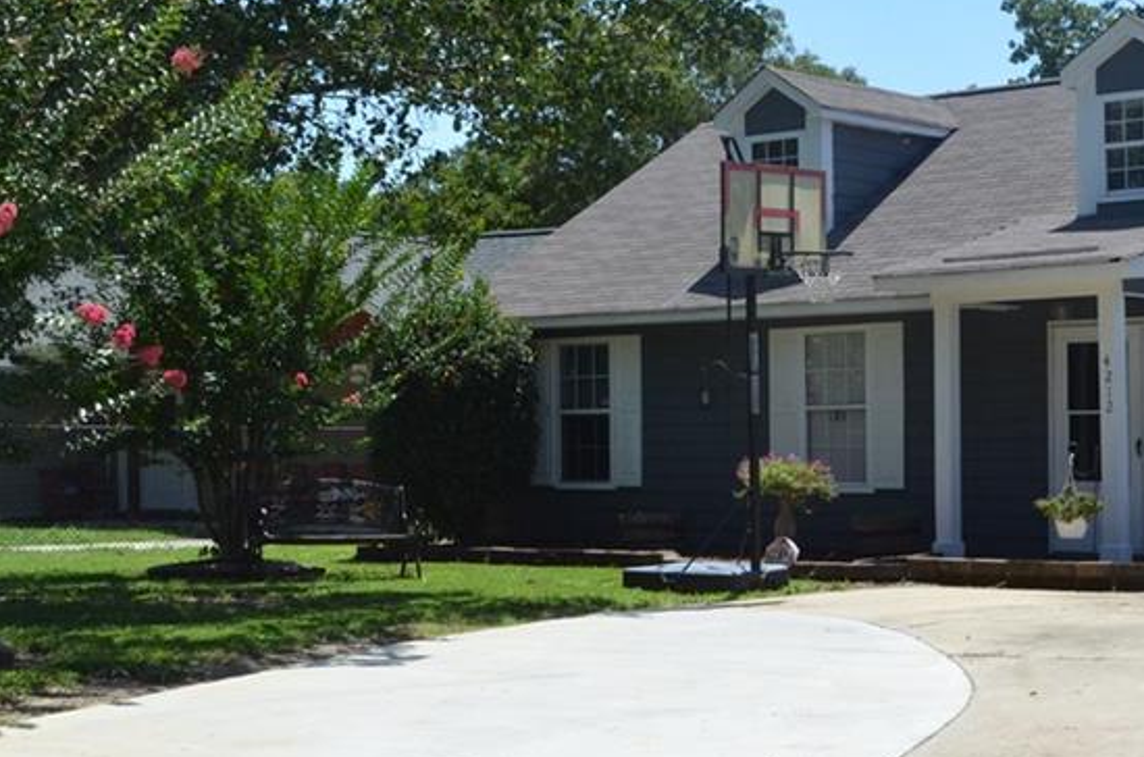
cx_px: 797
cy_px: 375
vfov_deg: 20.2
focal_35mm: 67
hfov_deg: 29.8
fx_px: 2124
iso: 1000
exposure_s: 1/1000
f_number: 10
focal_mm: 24
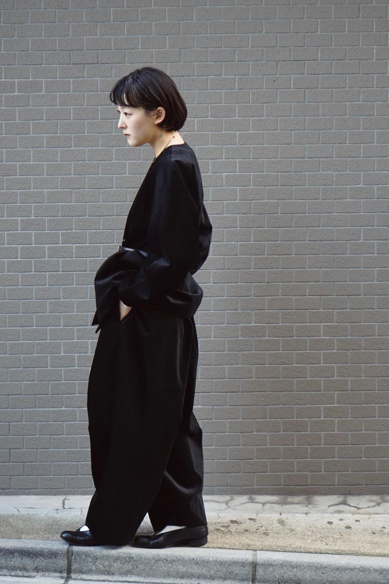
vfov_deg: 28.8
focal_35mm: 70
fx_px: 1134
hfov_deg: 19.5
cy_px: 289
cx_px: 196
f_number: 5.6
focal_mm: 69
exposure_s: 1/160
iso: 1250
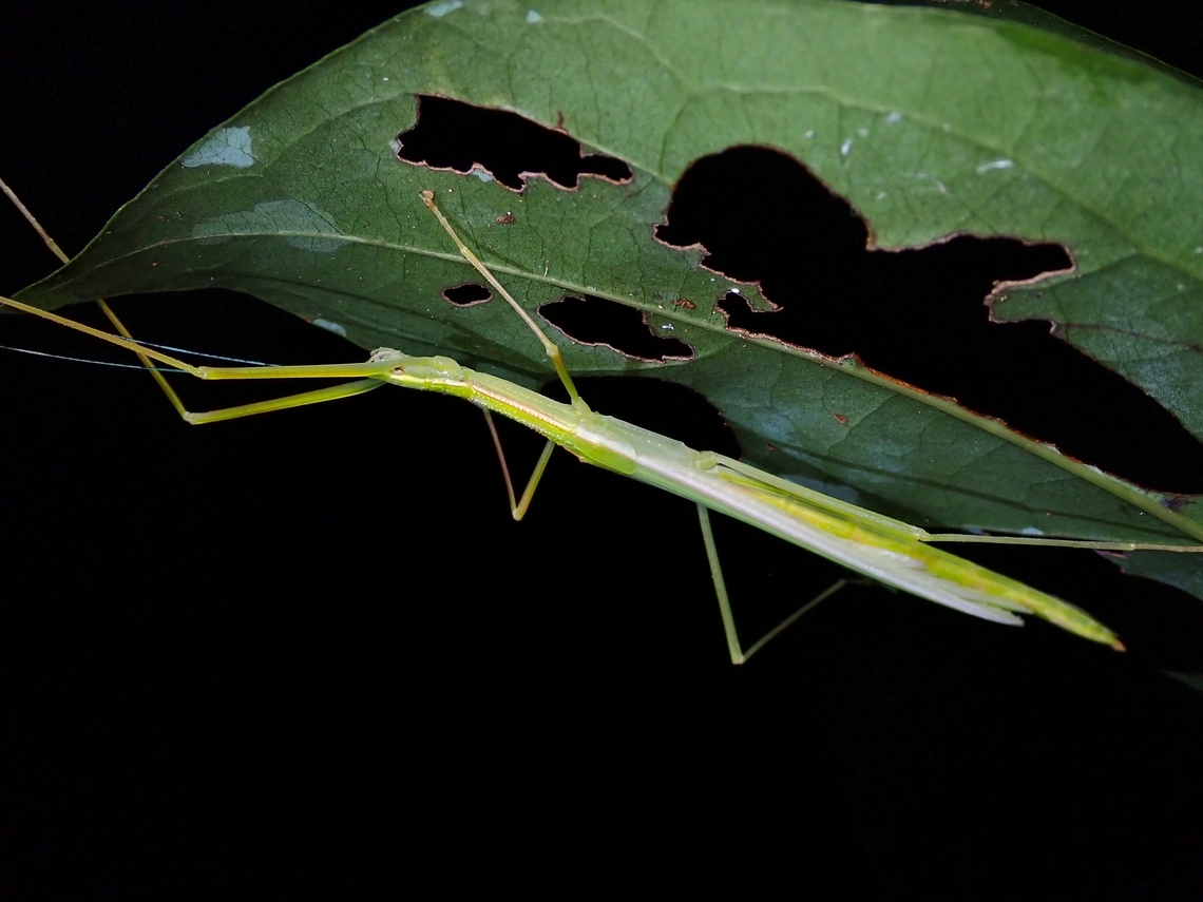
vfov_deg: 35.1
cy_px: 451
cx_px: 602
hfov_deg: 45.8
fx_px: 1425
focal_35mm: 41
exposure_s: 1/80
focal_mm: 7.31
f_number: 4
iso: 200
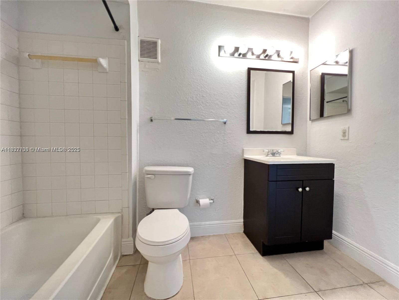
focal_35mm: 13
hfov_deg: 106.2
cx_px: 200
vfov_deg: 89.9
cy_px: 150
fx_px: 150
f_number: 1.8
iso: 500
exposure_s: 1/60
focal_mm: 1.57
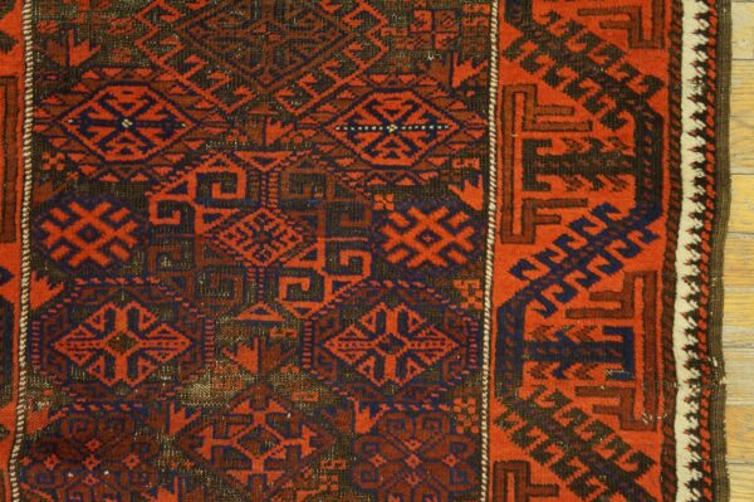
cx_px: 377
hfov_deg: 57.3
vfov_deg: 39.9
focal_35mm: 33
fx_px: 691
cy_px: 251
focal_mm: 22
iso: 1600
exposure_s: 1/60
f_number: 4
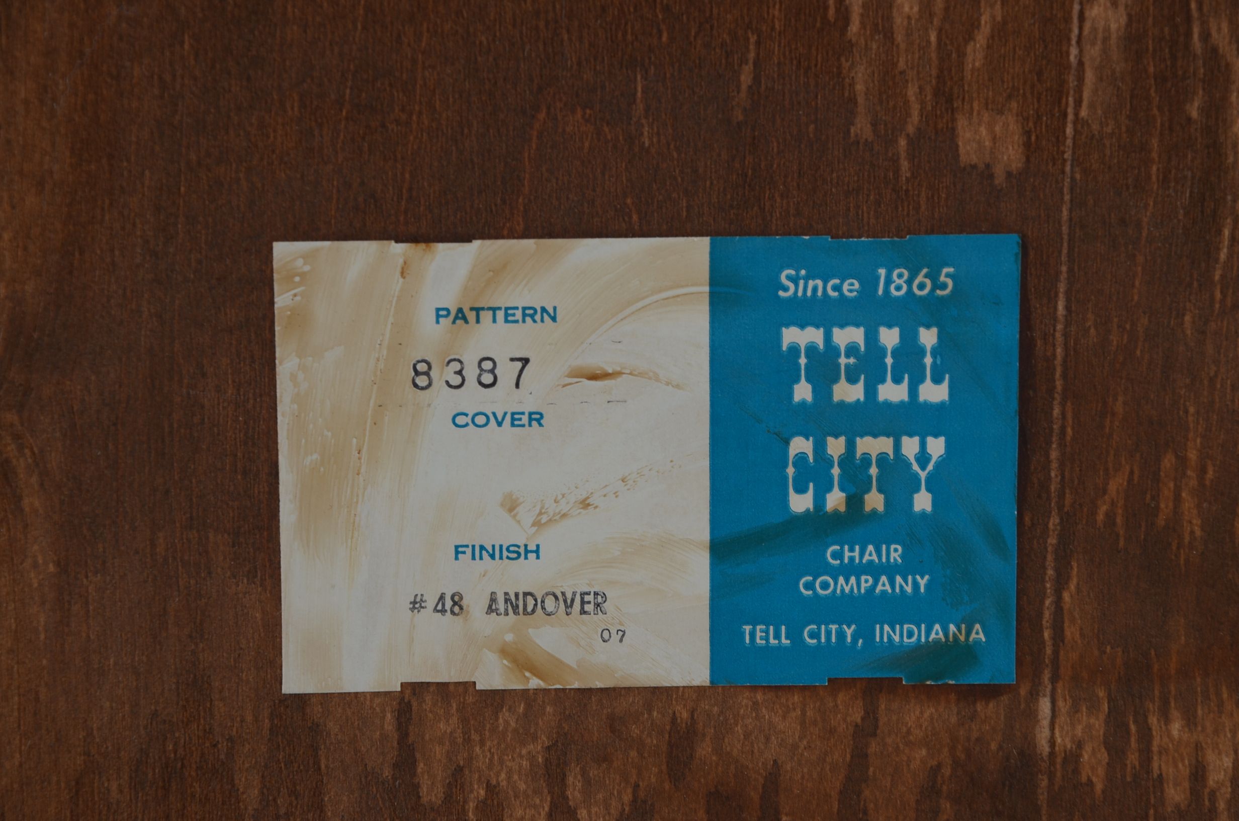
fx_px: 5409
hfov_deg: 13.1
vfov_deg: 8.7
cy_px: 410
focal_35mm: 158
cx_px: 620
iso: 200
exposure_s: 1/60
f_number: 9
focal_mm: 105
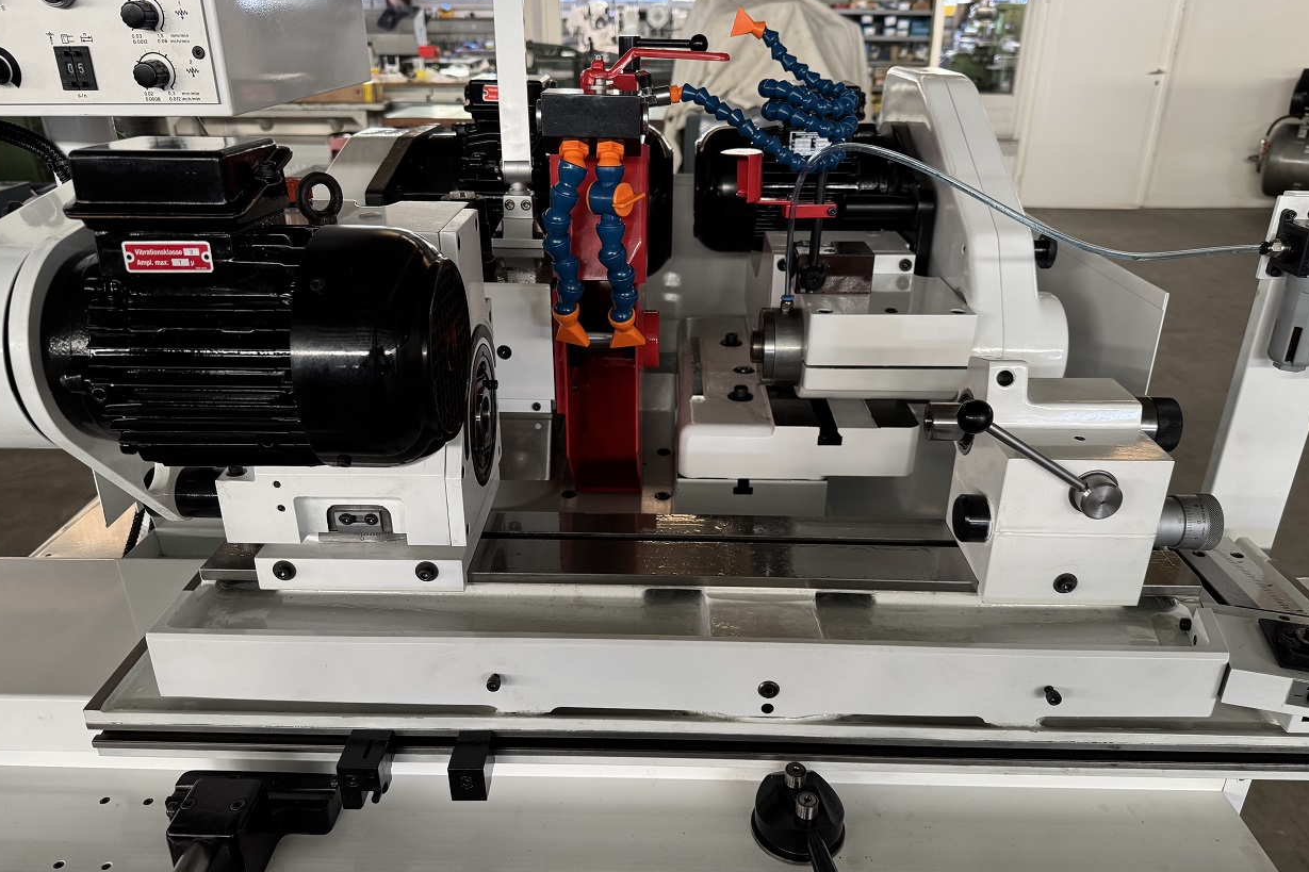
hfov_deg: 69.4
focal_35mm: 26
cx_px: 651
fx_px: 945
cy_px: 455
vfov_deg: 49.5
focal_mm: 6.76
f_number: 1.78
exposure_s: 1/50
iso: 160
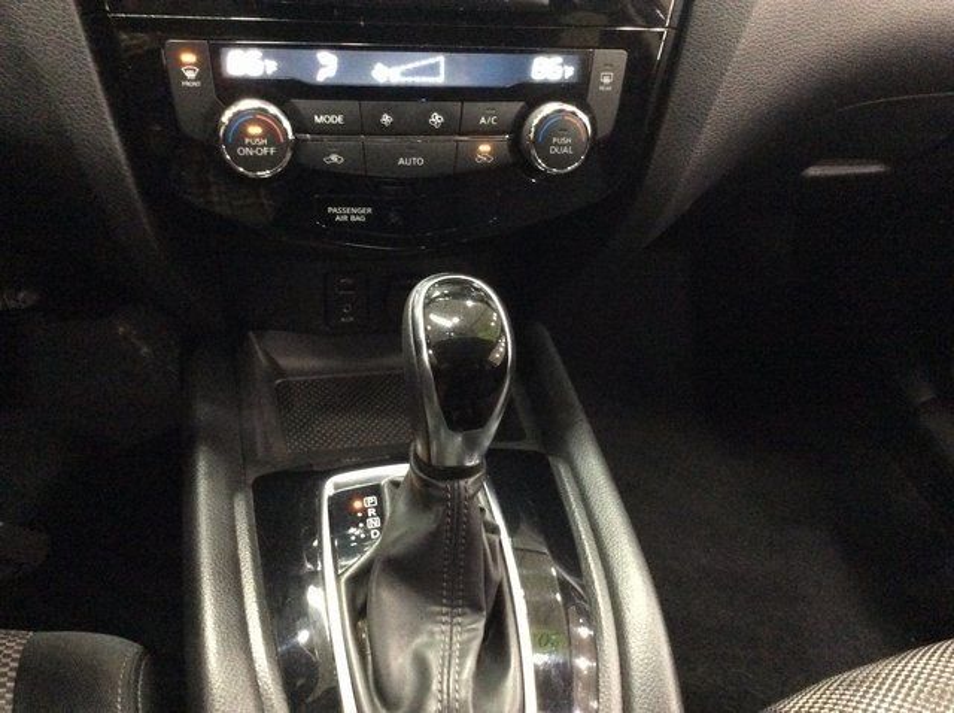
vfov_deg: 44.1
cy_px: 356
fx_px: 881
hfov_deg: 56.9
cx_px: 477
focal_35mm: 32
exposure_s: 1/15
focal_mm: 3.3
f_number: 2.4
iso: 500
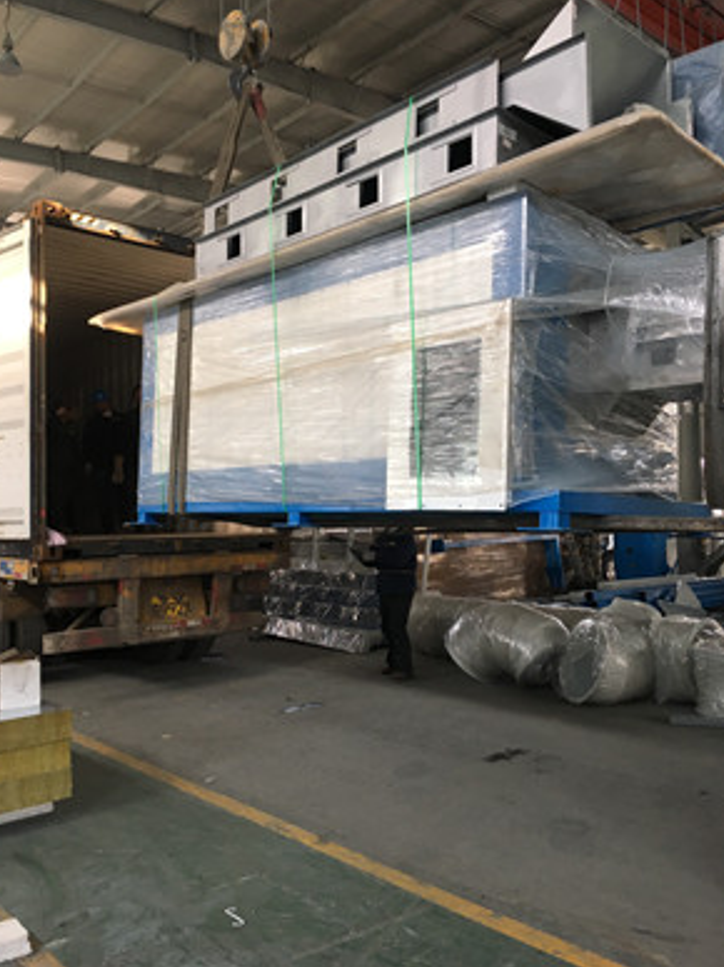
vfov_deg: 60.0
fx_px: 837
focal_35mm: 30
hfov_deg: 46.8
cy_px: 487
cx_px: 357
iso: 40
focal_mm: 4.15
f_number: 2.2
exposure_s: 1/33
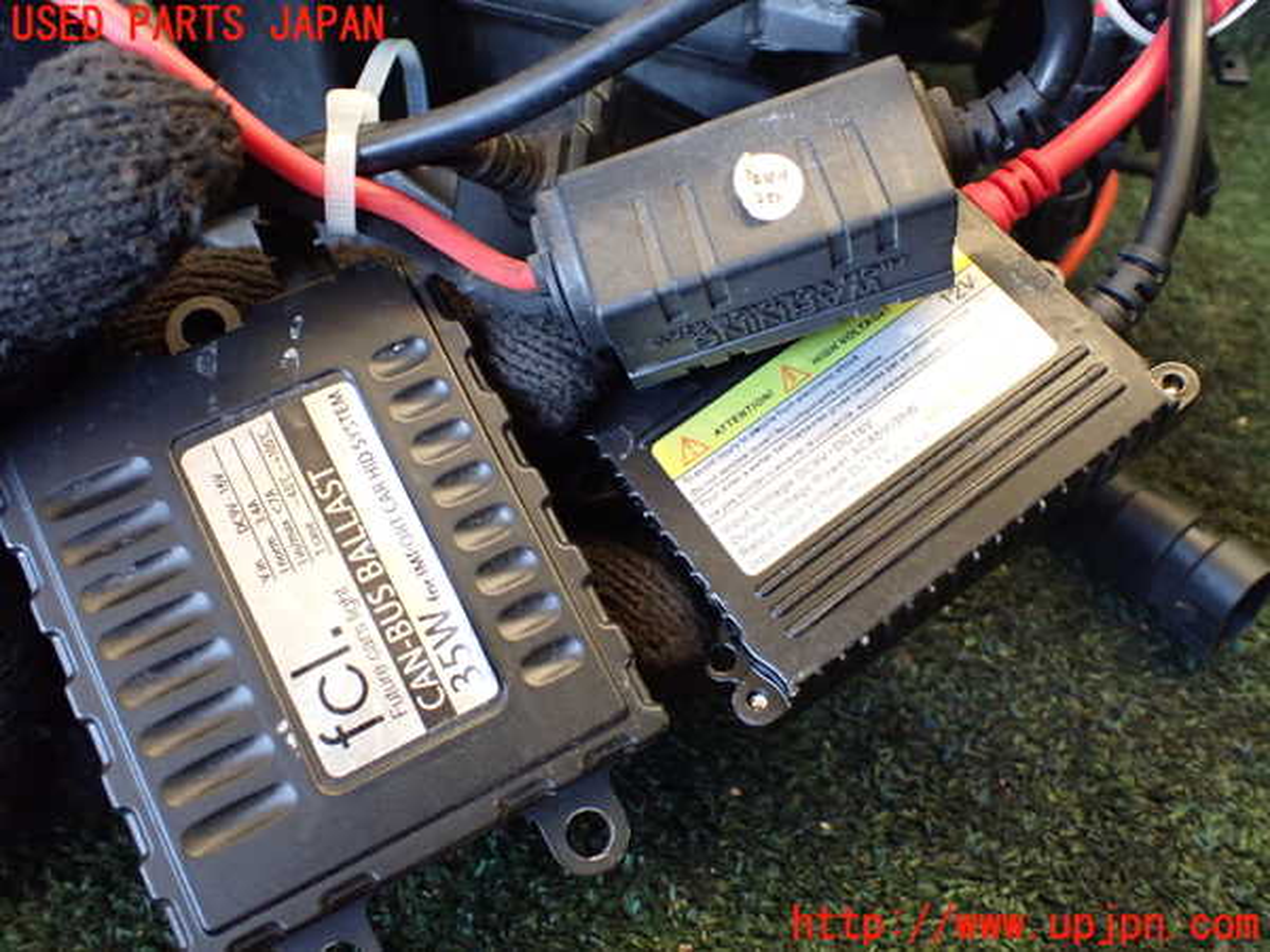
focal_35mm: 30
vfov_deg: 46.8
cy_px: 476
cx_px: 635
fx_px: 1101
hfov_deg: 60.0
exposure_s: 1/80
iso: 800
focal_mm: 5.4
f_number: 2.3
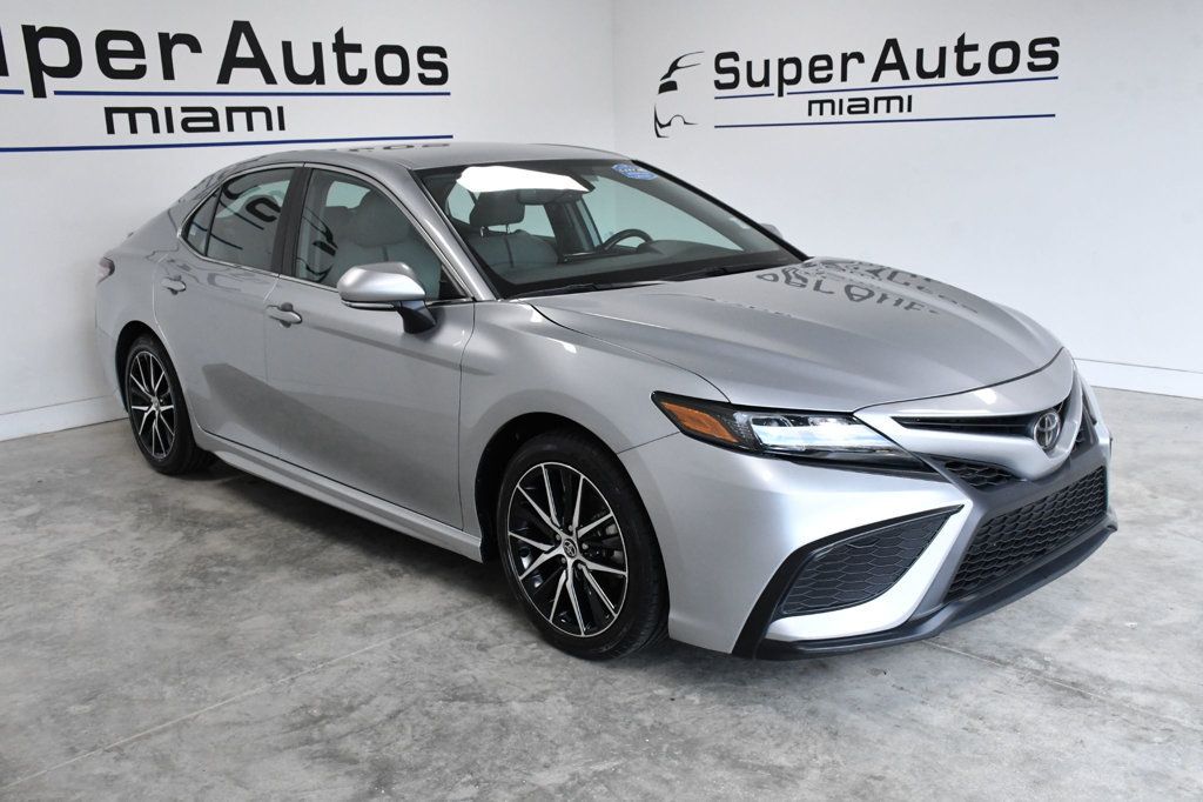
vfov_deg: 38.9
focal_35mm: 34
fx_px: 1136
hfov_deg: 55.8
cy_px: 401
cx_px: 602
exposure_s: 1/400
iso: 2500
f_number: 10
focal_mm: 23
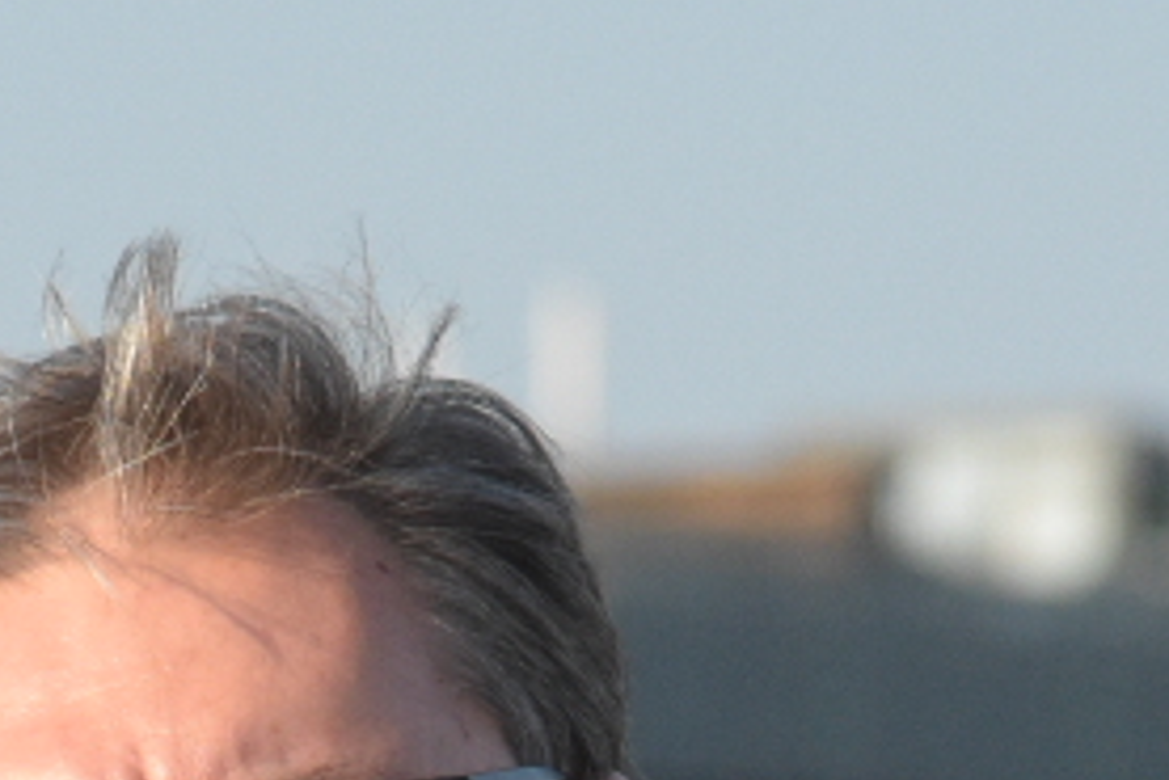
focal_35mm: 1051
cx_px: -30
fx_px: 34145
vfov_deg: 1.3
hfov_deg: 2.0
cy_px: 1952
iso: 1250
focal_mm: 120
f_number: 5.6
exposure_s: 1/3200
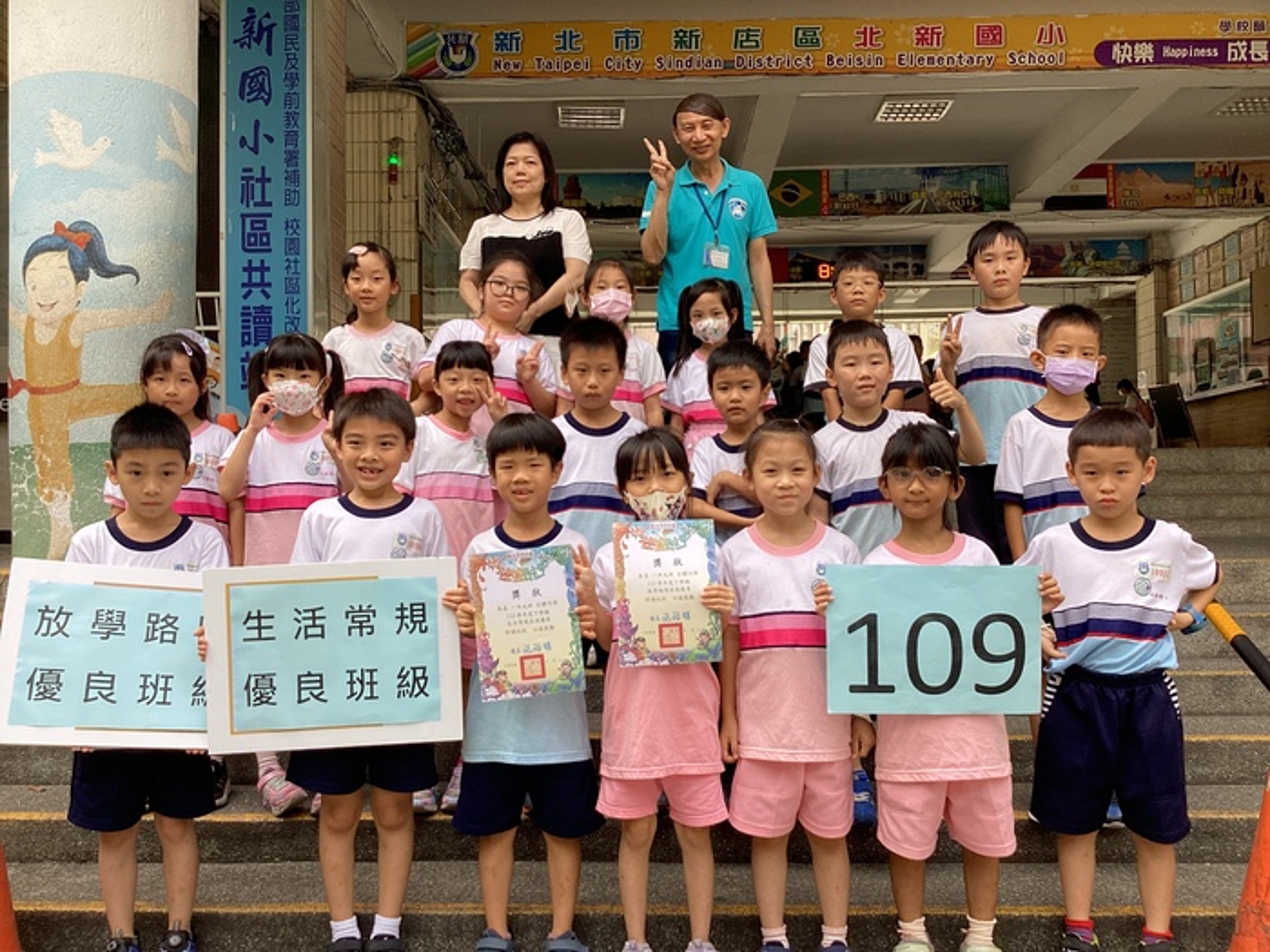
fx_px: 1137
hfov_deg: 58.4
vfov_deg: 45.4
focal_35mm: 31
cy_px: 476
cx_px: 635
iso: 25
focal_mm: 3.3
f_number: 2.4
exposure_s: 1/176
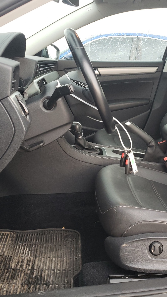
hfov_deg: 30.2
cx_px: 141
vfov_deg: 52.8
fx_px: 299
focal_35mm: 38
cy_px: 149
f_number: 1.5
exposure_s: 1/60.2
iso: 125
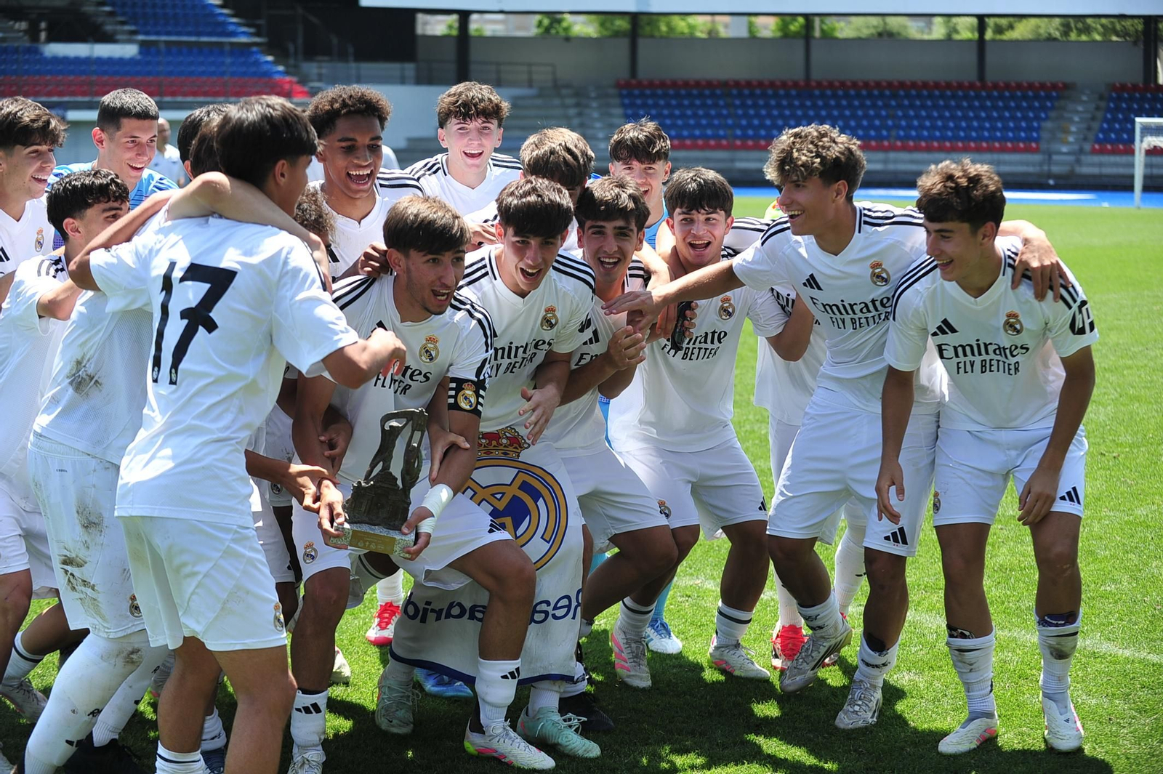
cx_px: 582
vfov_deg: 19.4
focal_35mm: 70
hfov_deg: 28.9
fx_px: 2260
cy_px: 387
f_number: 4
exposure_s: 1/1000
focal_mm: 70
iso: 250
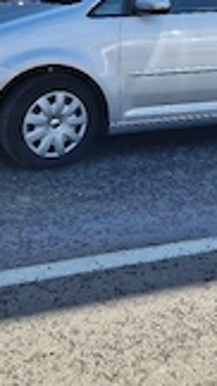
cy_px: 33
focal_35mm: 62
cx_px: 207
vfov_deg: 32.1
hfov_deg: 19.0
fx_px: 635
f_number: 1.8
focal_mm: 5.4
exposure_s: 1/1250
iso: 50
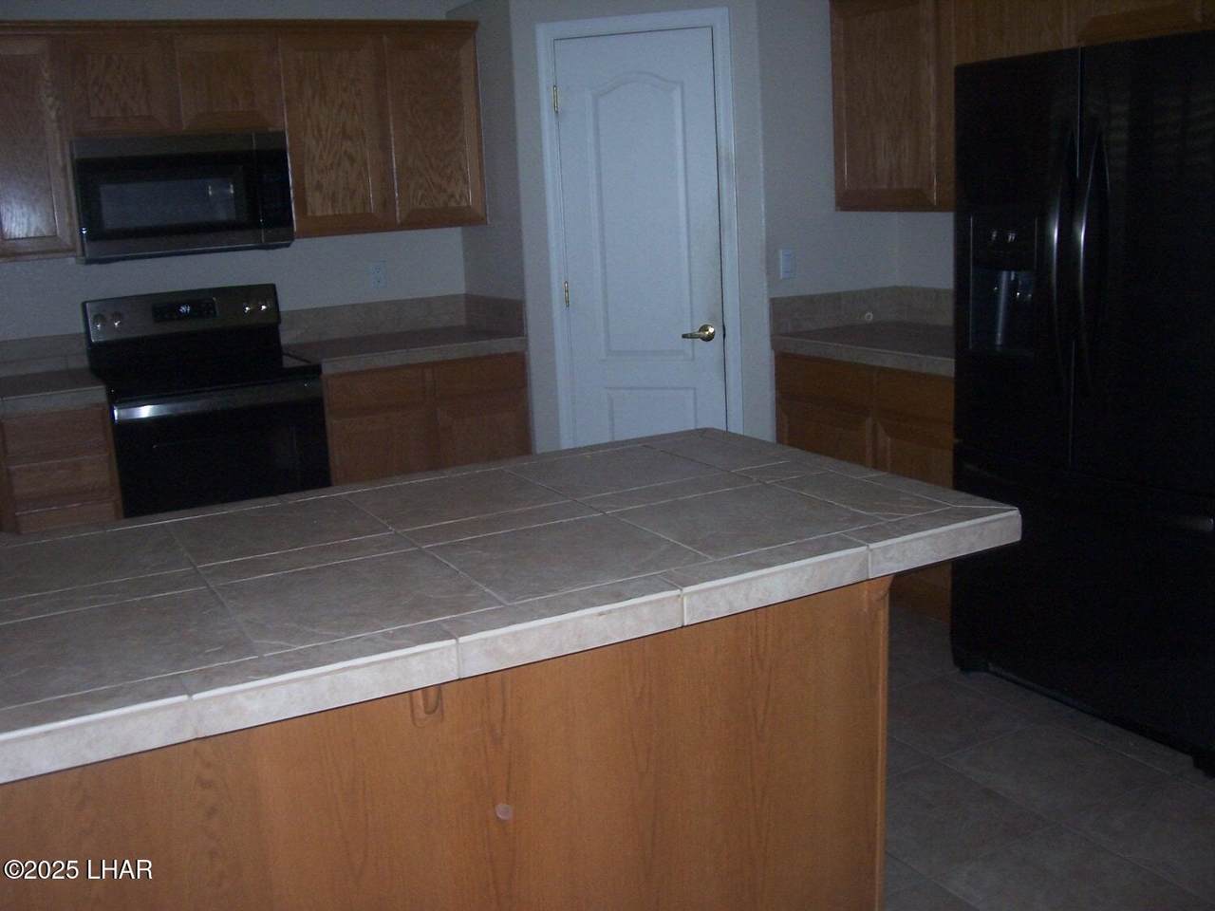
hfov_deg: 54.0
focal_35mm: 34
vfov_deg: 41.8
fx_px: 1193
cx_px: 608
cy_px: 456
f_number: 2.7
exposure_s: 1/60
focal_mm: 5.6
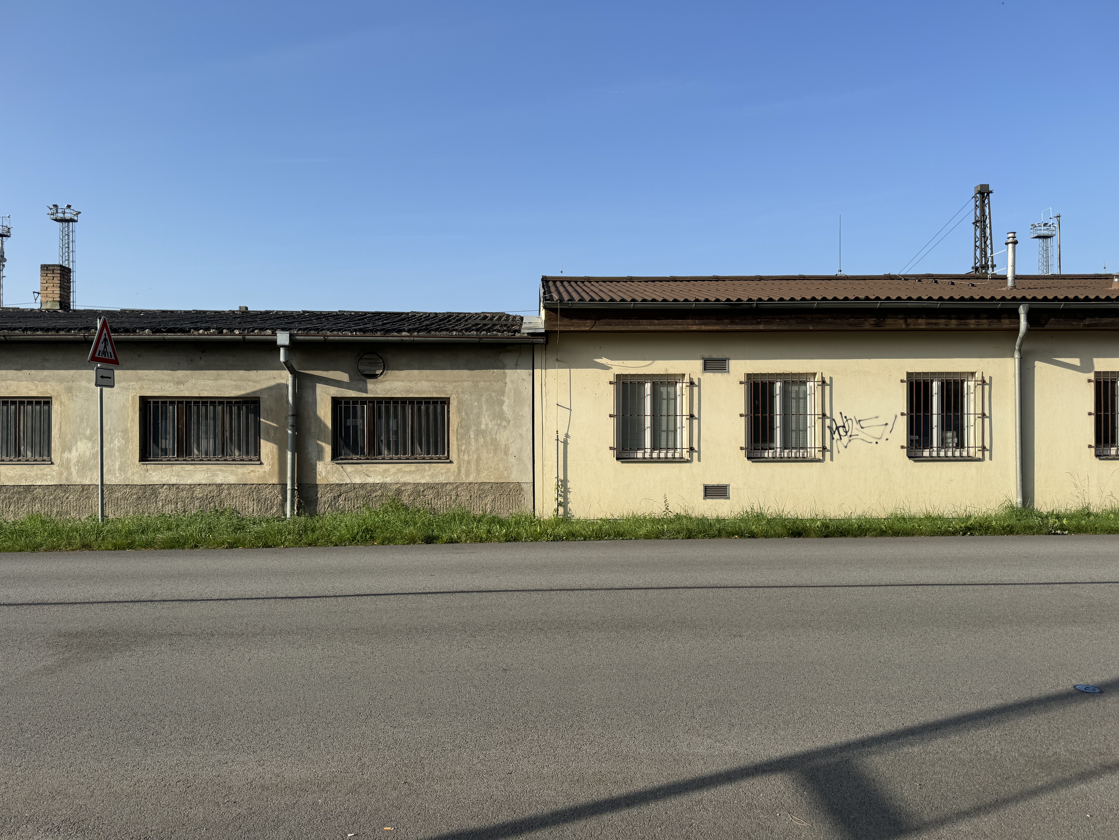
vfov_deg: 56.8
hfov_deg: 71.6
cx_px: 560
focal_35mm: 24
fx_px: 776
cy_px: 420
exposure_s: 1/4310
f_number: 1.78
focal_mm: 6.86
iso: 80
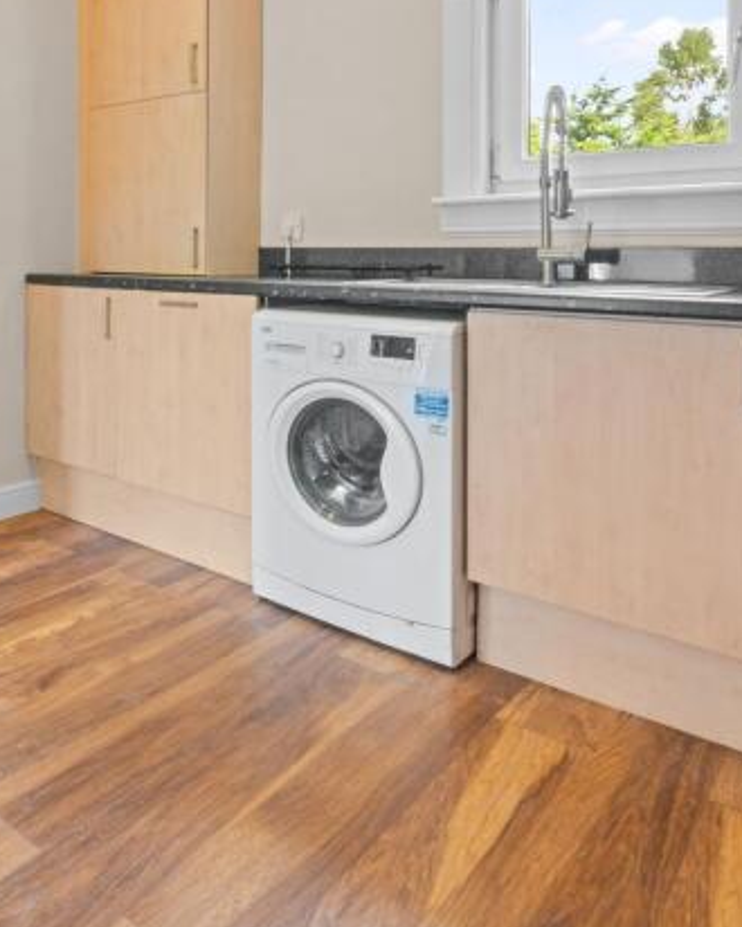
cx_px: 144
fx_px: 768
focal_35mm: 28
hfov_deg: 48.5
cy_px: 237
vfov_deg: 59.1
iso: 640
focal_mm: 12
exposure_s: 3.2
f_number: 20
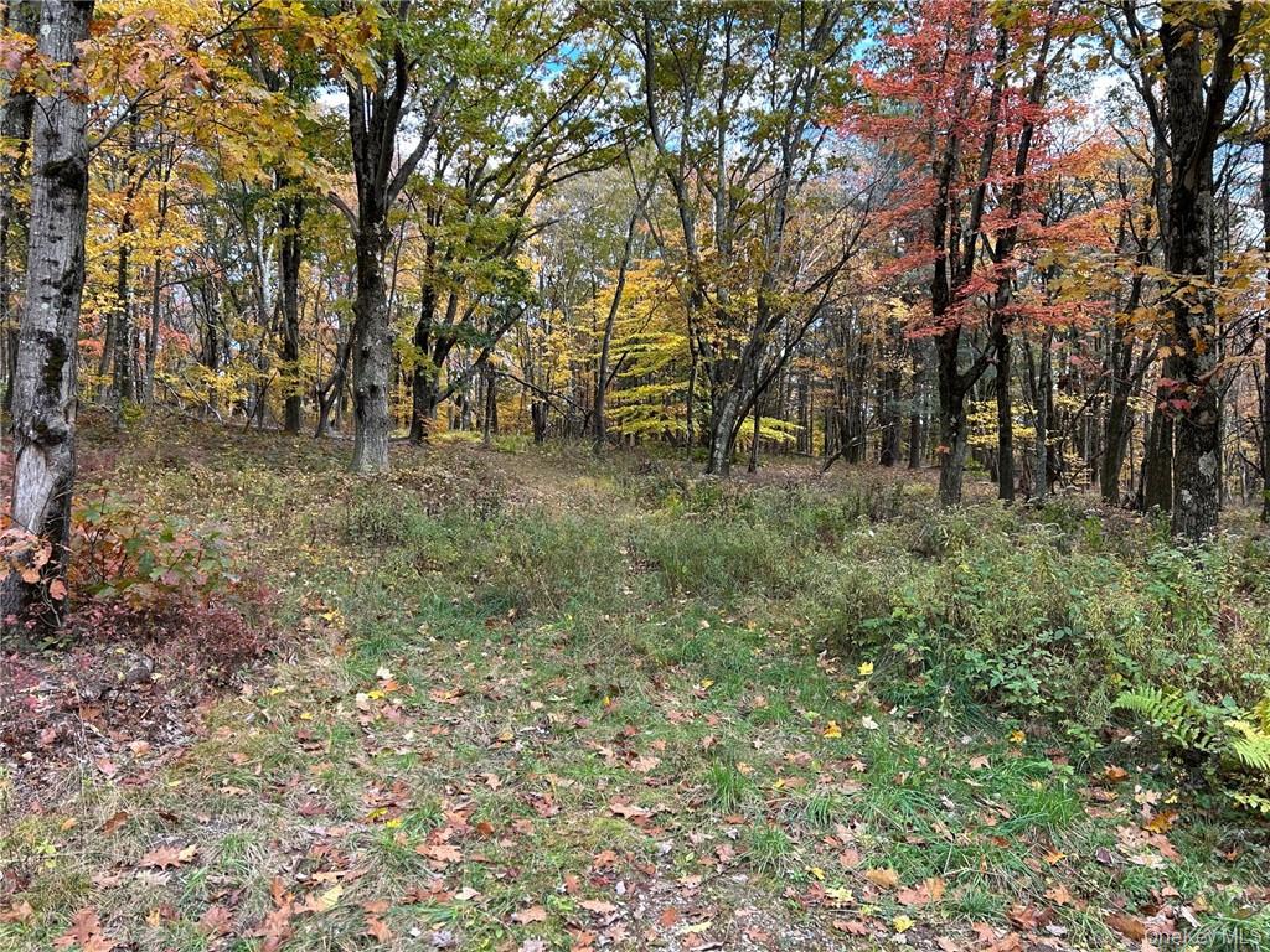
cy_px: 476
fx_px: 954
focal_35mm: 26
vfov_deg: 53.1
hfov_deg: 67.3
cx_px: 635
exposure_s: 1/282
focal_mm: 5.7
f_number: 1.5
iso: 40
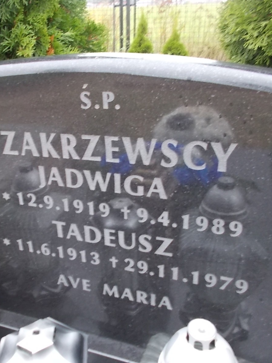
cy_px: 181
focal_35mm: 35
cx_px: 86
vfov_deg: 52.6
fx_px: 367
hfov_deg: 40.1
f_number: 3.2
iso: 200
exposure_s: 1/15
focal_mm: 4.6
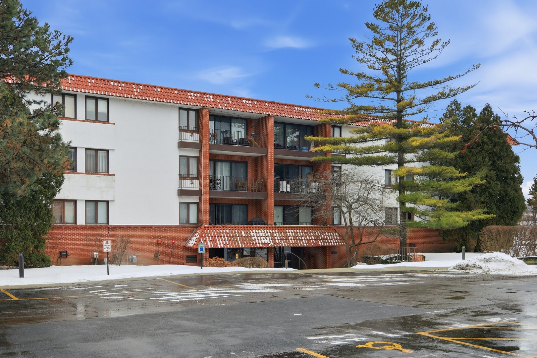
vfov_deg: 36.9
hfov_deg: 53.1
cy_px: 179
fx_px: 537
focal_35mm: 36
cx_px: 268
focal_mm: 24
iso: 400
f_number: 5.6
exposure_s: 1/10000
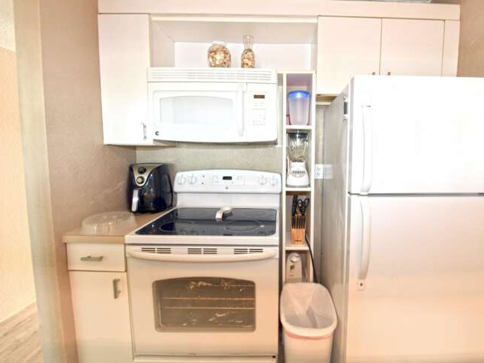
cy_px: 174
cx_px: 283
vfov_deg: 78.1
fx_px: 224
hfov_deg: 93.6
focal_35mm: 16
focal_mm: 14
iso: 400
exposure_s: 1/6
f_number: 7.1
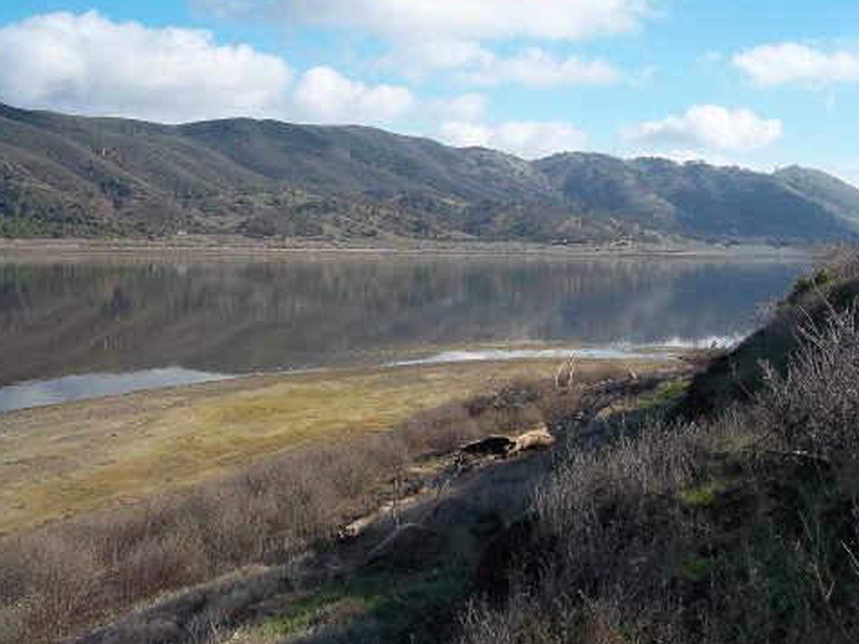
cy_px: 313
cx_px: 426
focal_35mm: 42
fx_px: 1042
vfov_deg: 34.3
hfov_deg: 44.8
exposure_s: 1/320
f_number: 6.3
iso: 80
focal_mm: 7.1
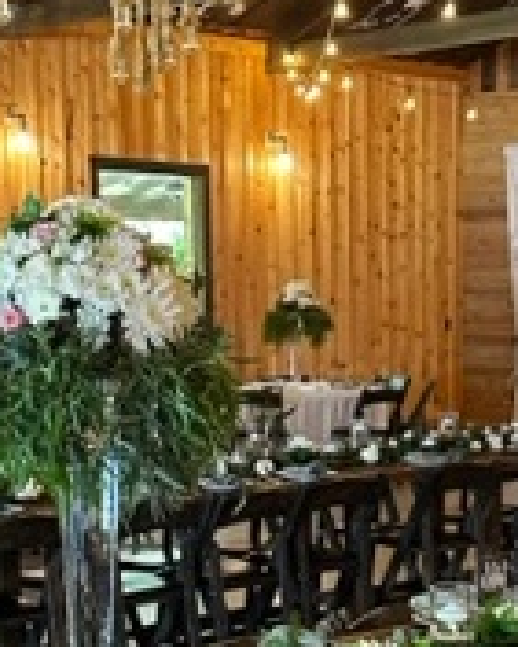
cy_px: 254
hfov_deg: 23.8
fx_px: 1225
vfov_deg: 29.5
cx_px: 301
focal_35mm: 64
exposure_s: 1/40
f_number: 1.78
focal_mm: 6.86
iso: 640
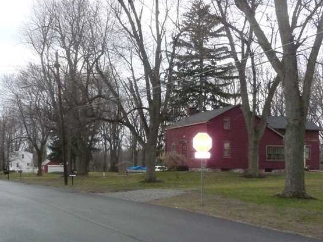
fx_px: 457
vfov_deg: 29.5
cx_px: 117
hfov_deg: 38.6
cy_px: 159
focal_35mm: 49
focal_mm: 5.6
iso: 800
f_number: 3.6
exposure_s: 1/1300
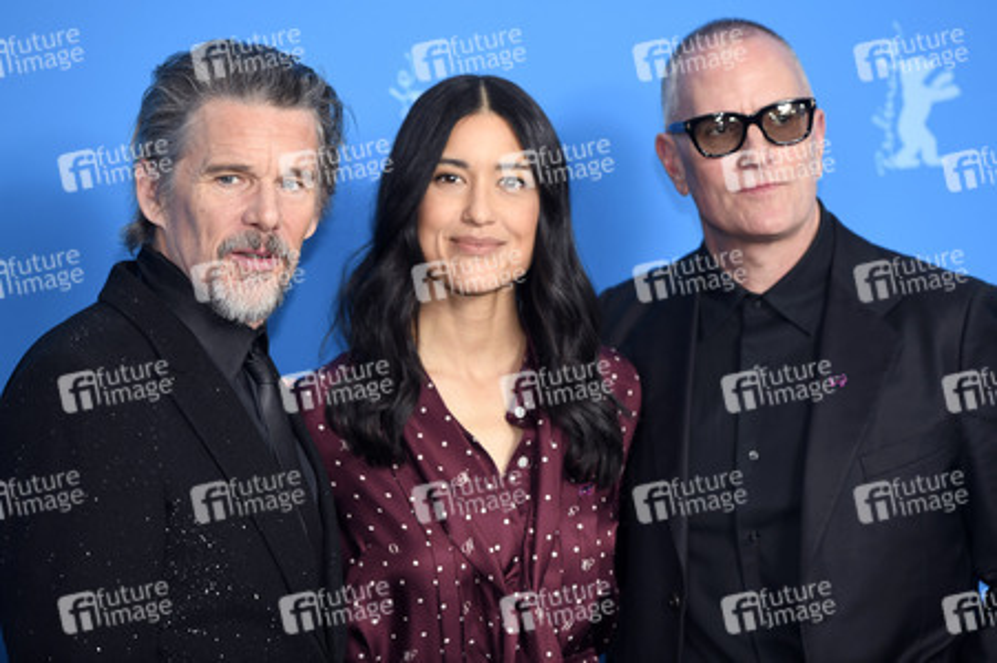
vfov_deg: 8.8
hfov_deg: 13.3
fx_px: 4289
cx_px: 498
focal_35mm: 155
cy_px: 332
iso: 640
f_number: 3.5
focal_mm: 155
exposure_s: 1/320
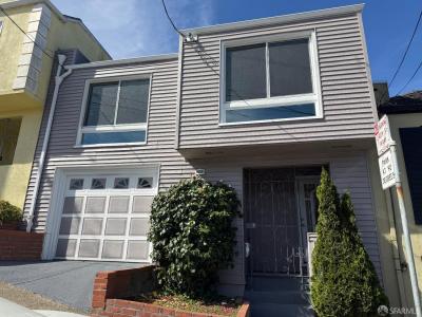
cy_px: 158
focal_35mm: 24
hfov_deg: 71.6
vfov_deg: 56.8
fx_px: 293
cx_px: 211
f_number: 1.78
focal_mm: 6.76
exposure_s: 1/4167
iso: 80
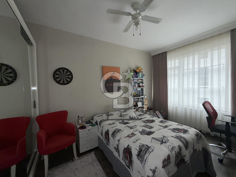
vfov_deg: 85.7
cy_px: 88
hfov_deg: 102.1
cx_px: 118
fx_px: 95
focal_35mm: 14
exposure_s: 1/122
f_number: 2.2
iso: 50
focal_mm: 2.22
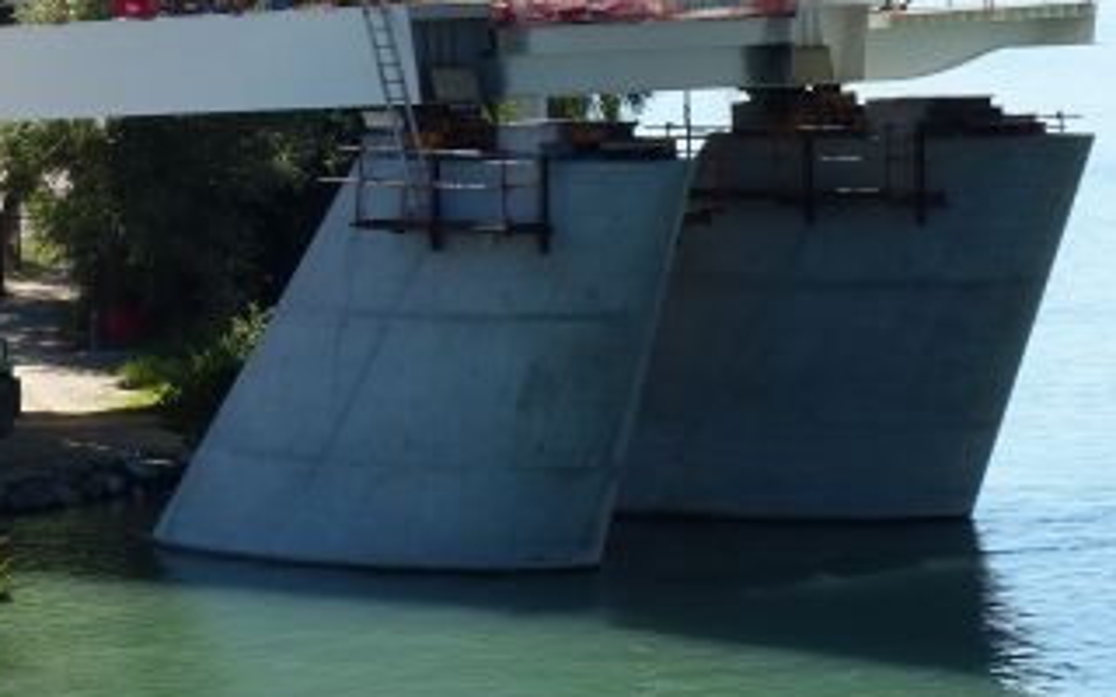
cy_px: 117
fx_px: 6448
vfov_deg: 6.2
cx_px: 718
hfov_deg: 9.9
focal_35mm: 212
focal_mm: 23.1
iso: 100
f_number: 4
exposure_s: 1/640
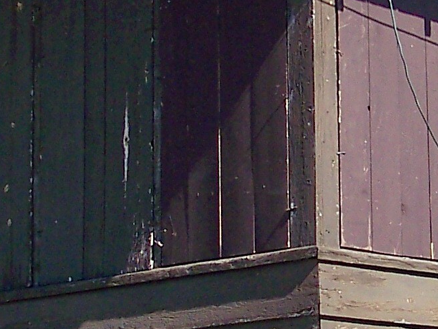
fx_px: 2126
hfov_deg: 11.7
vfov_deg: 8.8
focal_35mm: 168
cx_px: 294
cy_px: 186
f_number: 4
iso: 64
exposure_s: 1/500
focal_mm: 5.85
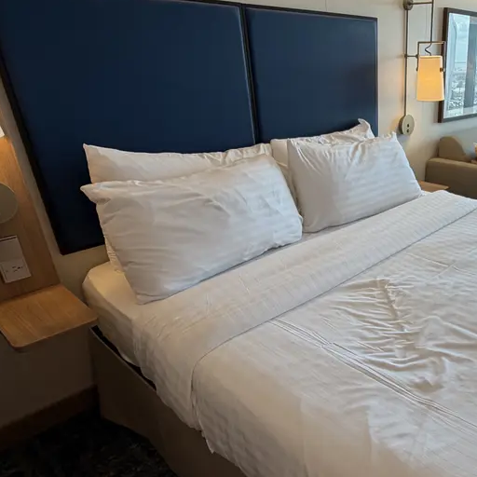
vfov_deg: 55.4
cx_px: 395
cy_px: 270
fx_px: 452
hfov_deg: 51.4
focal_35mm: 29
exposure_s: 1/121
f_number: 2.2
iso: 100
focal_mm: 2.22
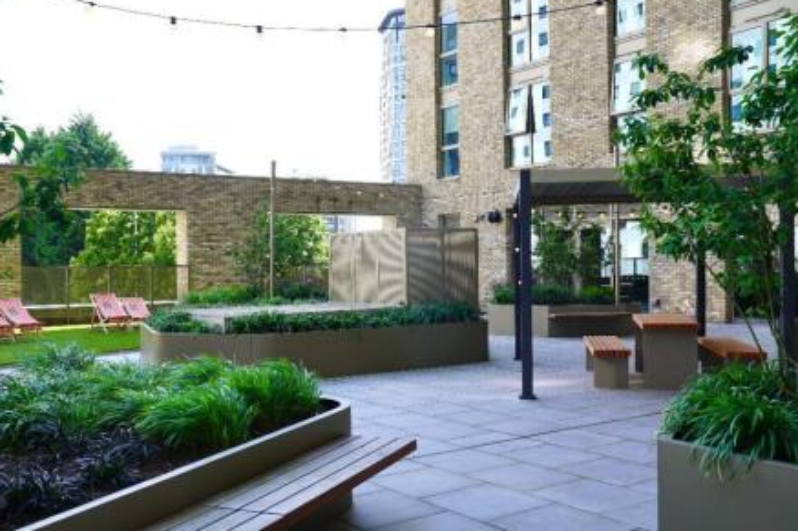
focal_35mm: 37
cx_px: 374
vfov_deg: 35.9
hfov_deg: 51.9
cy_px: 267
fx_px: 820
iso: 100
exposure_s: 1/100
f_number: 6.3
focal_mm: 34
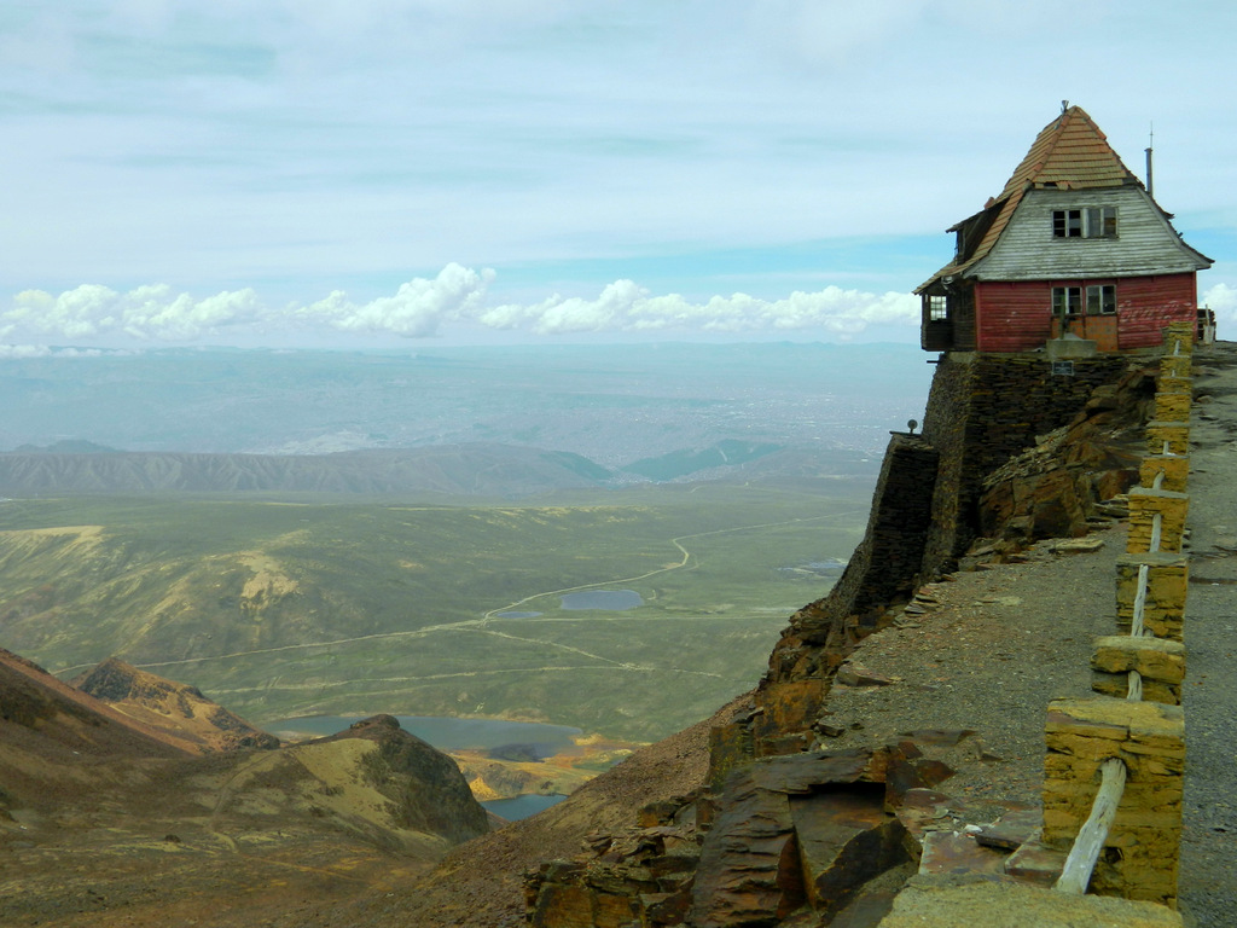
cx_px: 618
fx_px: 1465
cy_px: 464
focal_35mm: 41
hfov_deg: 45.8
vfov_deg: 35.1
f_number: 9.8
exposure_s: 1/200
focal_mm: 7.3
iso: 80
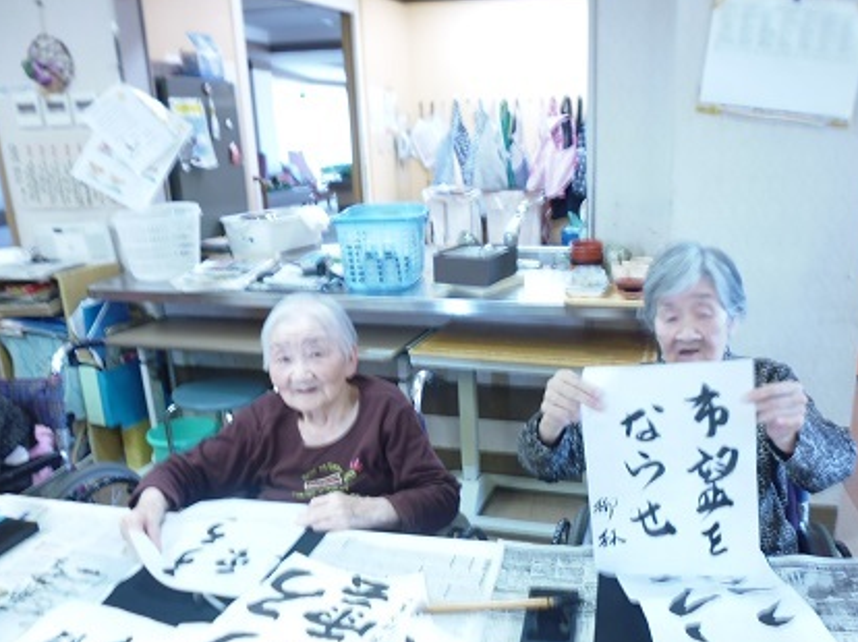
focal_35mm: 29
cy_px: 366
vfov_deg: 48.0
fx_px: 718
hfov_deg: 61.3
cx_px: 504
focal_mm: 4.3
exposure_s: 1/8
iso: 100
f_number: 2.8
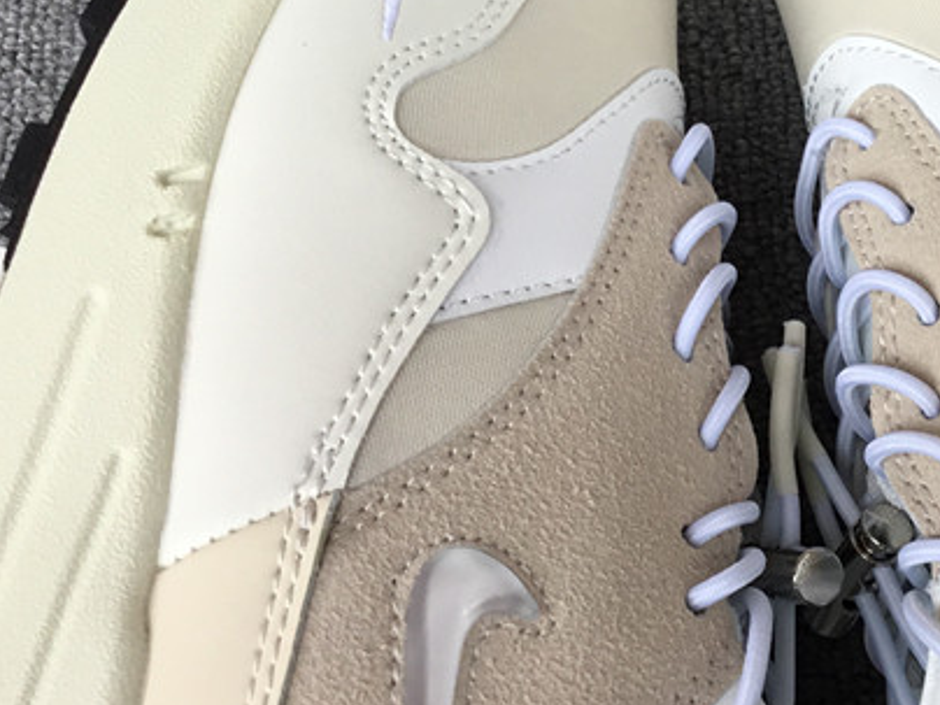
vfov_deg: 21.1
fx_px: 1874
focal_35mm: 69
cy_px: 143
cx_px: 821
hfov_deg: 27.3
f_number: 2.4
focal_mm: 3.3
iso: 40
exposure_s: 1/120
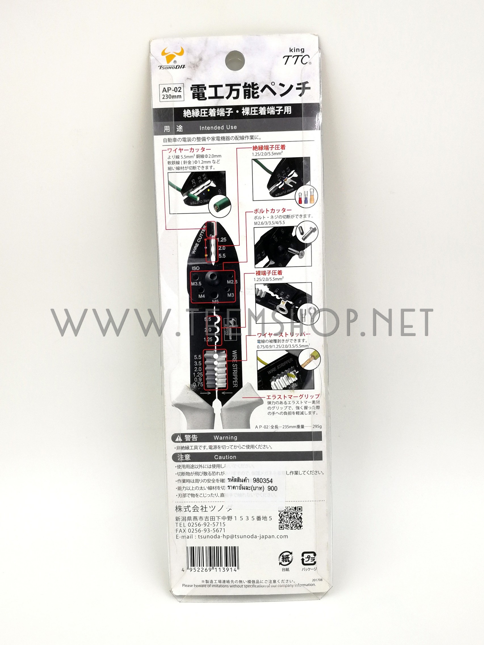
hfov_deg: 51.4
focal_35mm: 27
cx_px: 242
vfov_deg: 65.3
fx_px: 503
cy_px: 322
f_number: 2.2
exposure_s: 1/209
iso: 50
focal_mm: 3.95
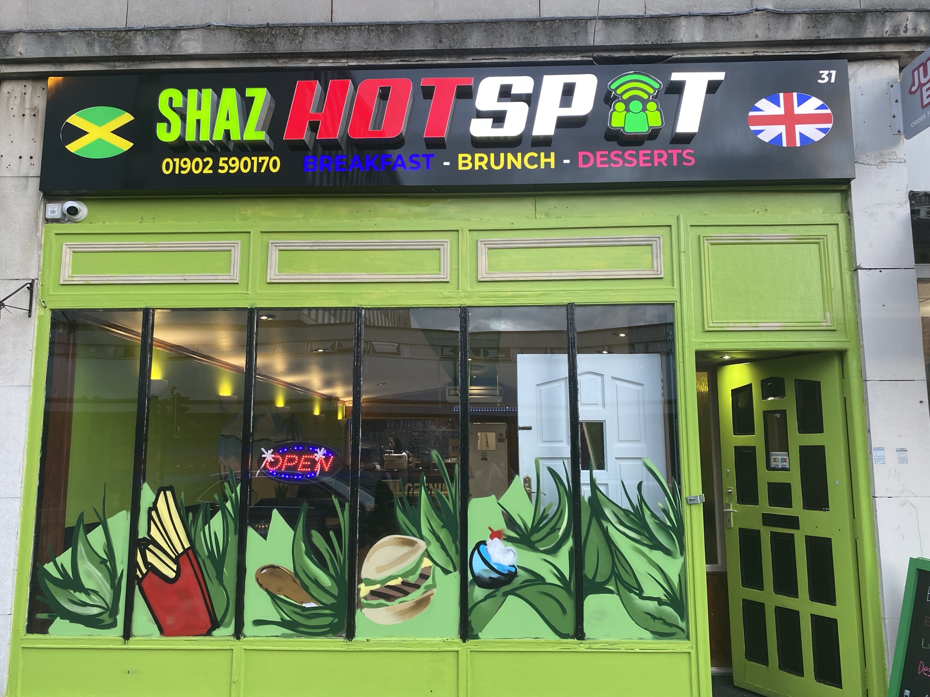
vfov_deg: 53.1
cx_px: 465
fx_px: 699
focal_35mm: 26
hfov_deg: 67.3
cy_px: 348
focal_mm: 4.25
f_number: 1.8
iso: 80
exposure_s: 1/100
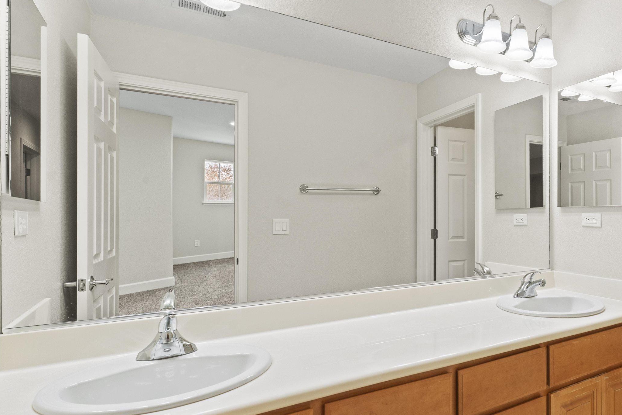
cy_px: 217
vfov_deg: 59.5
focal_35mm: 21
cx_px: 416
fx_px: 363
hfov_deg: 78.5
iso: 1250
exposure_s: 1/2
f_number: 9
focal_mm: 14
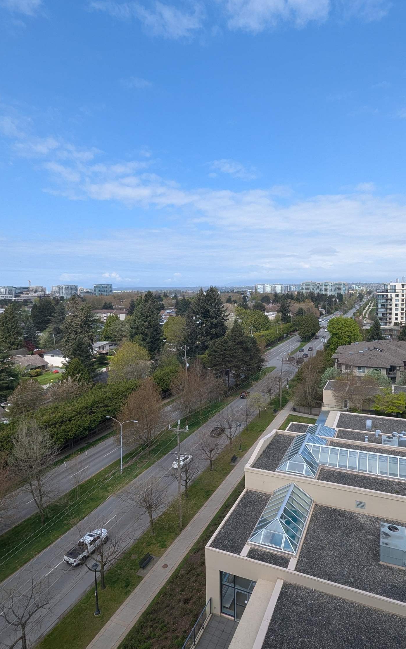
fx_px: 336
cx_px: 222
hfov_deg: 62.1
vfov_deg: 88.0
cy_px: 317
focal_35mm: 19
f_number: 2.2
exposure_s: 1/1208
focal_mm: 1.95
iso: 48
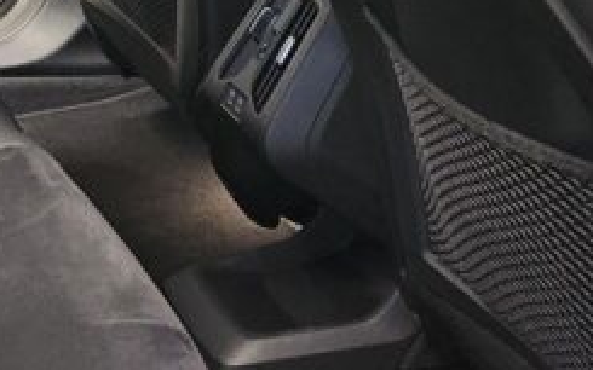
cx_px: -131
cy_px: -53
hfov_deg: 19.2
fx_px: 1648
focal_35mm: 102
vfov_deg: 12.6
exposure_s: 1/100
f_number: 1.8
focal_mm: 5.4
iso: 500
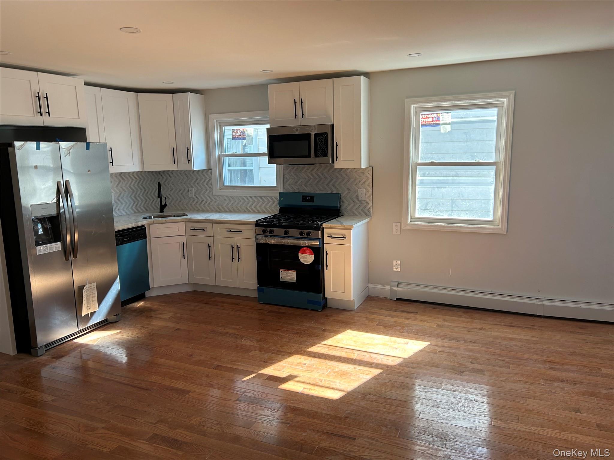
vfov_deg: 53.1
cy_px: 230
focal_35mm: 26
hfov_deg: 67.3
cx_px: 307
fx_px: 461
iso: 50
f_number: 1.5
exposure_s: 1/162
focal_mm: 5.7
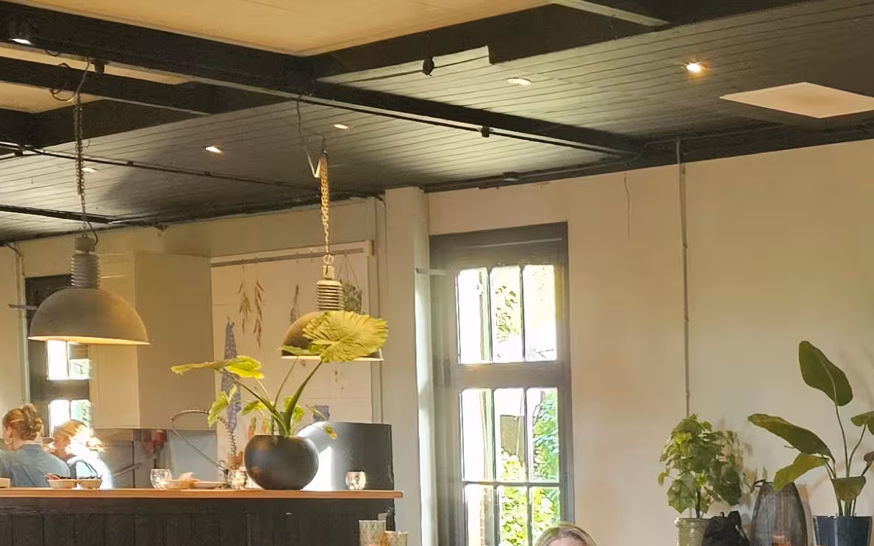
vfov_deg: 15.2
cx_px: 1272
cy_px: 692
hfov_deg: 21.6
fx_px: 1953
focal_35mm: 82
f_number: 1.8
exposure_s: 1/100
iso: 640
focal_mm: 5.4
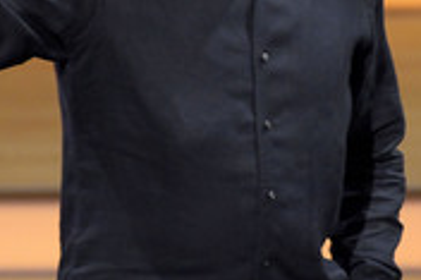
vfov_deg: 1.1
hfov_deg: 1.6
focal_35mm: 1281
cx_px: 245
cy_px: 31
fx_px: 14966
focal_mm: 500
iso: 8000
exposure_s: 1/320
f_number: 5.6
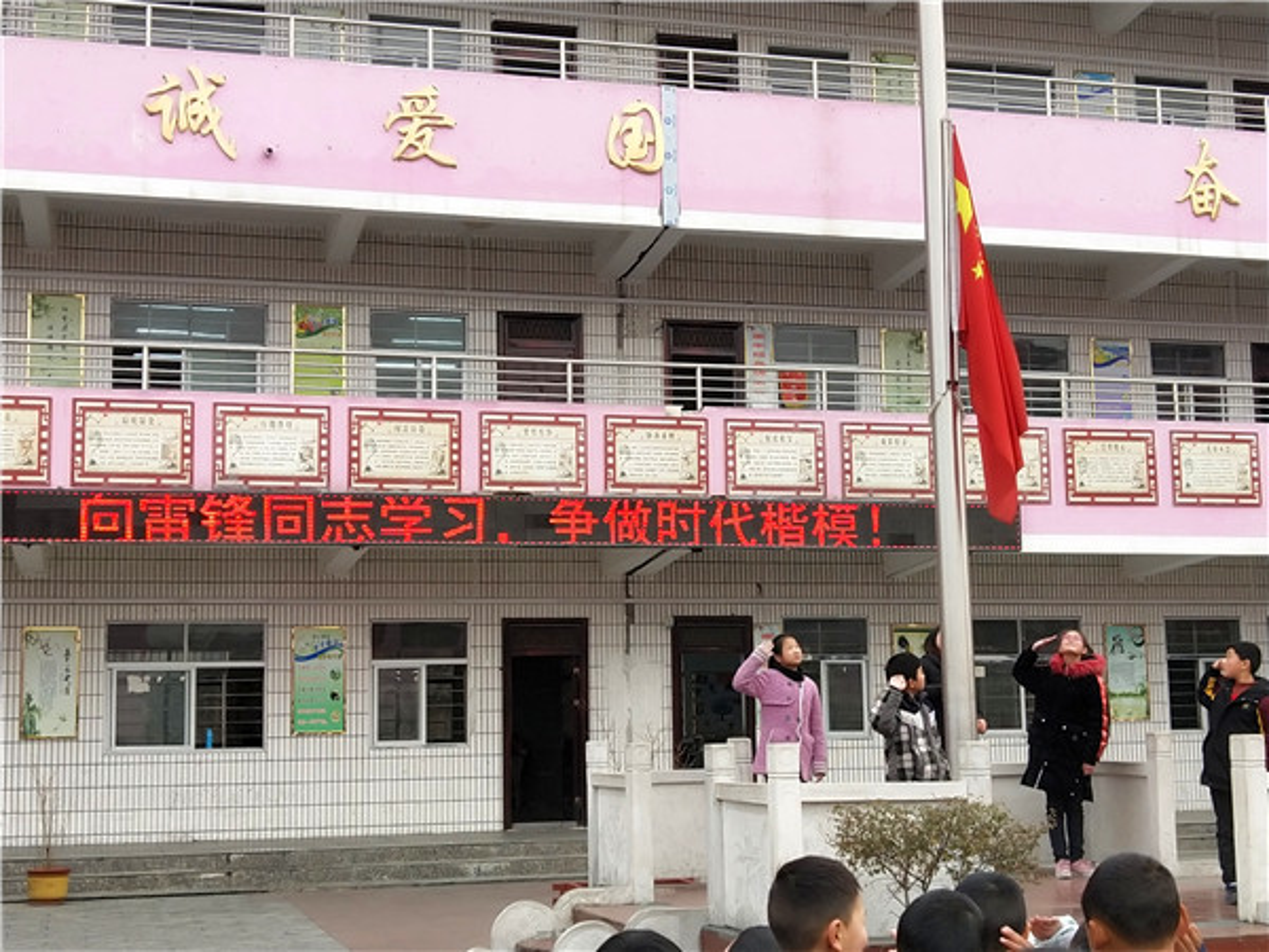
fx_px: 2200
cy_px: 476
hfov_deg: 32.2
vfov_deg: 24.4
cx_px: 634
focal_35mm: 60
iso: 50
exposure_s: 1/309
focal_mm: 3.95
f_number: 1.8
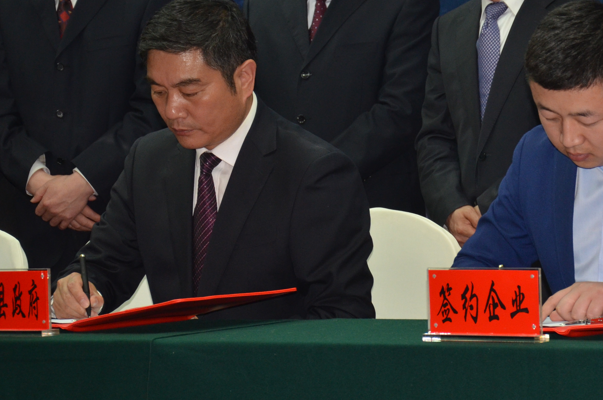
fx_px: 2892
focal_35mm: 173
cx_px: 446
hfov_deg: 11.9
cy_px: 166
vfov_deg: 7.9
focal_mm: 66
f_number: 5.3
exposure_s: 1/60
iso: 800
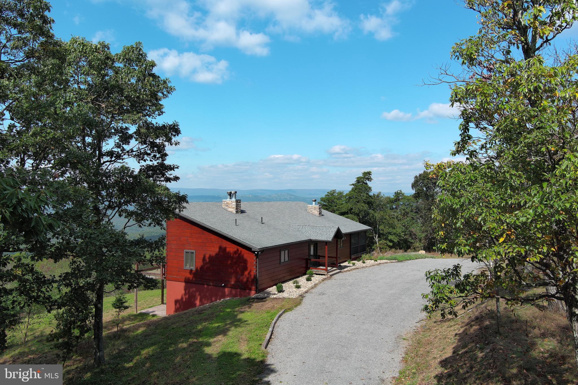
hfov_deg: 63.7
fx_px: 466
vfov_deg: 45.0
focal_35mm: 29
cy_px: 192
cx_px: 289
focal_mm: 10.57
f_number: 2.8
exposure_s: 1/1156
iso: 100
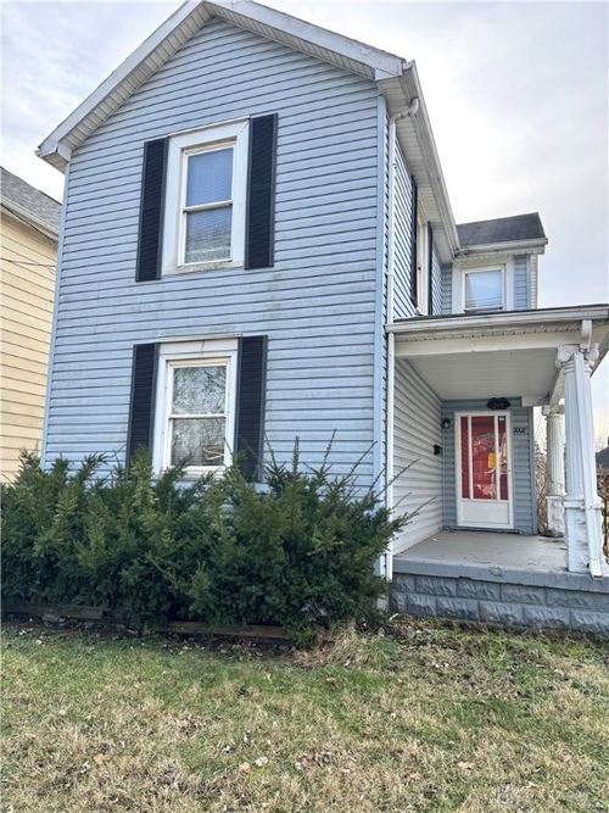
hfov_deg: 56.8
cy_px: 406
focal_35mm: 24
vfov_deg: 71.6
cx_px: 304
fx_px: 563
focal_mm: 6.76
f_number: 1.78
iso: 80
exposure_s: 1/1238
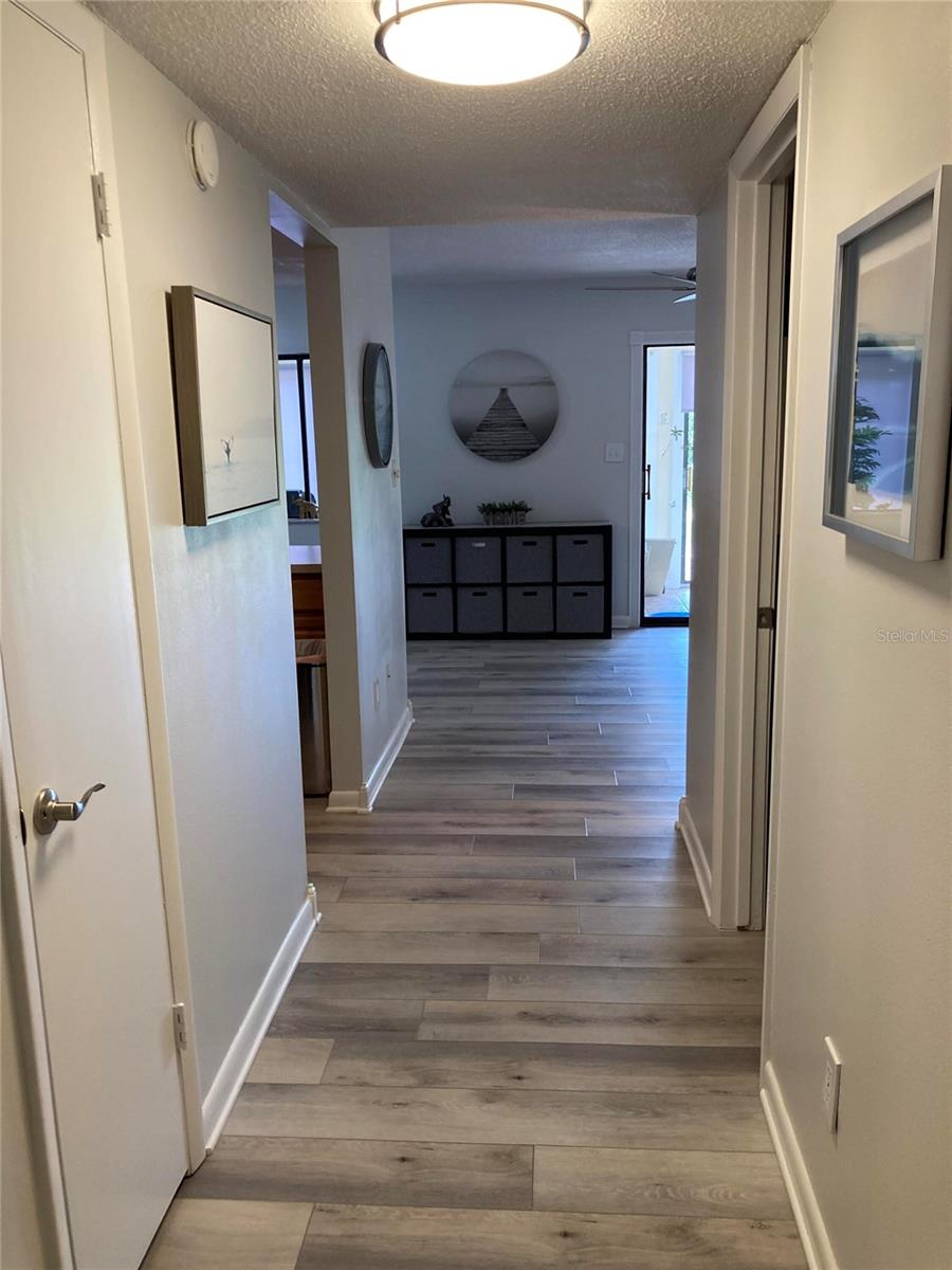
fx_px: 1027
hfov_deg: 49.7
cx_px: 476
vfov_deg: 63.4
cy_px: 635
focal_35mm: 28
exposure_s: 1/60
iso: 80
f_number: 1.8
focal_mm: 3.99
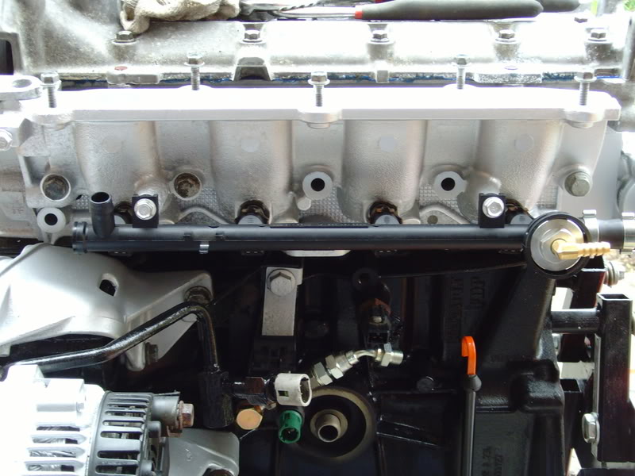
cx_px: 318
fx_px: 1101
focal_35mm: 60
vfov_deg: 24.4
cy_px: 238
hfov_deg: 32.2
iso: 160
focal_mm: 10.2
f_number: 3.9
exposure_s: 1/45
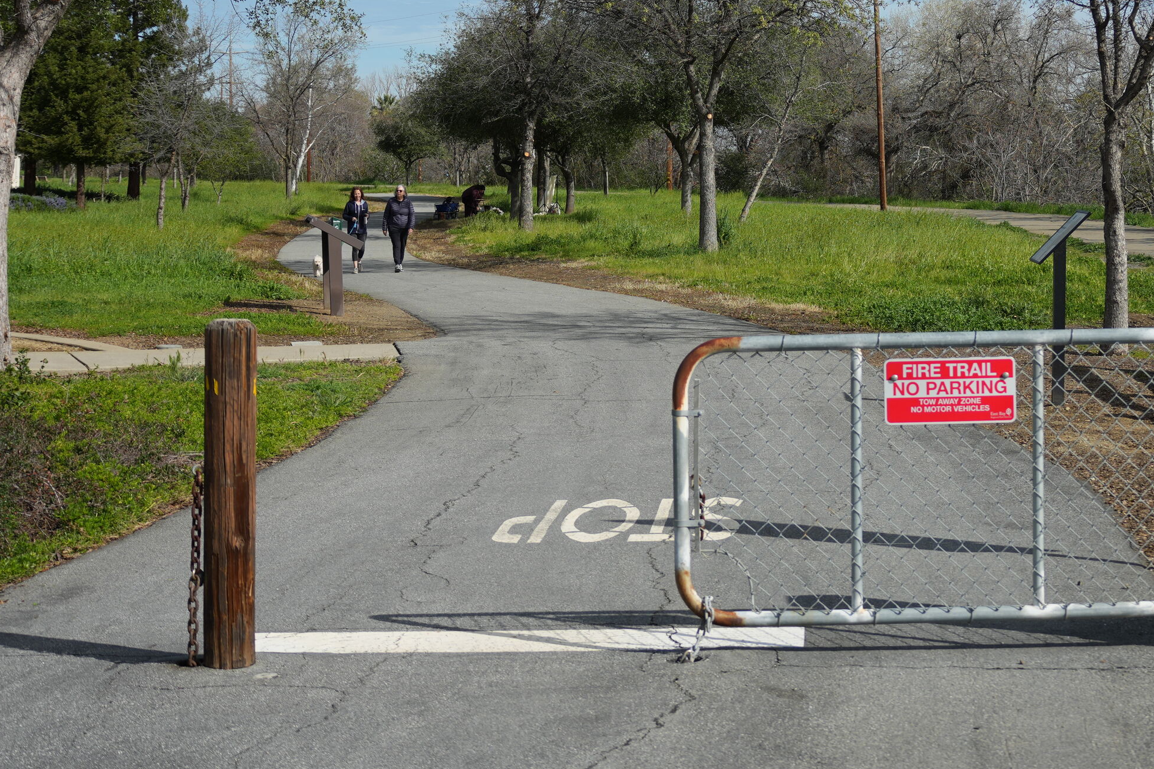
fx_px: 2051
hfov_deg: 30.8
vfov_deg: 21.2
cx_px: 892
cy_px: 251
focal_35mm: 64
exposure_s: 1/1000
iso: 100
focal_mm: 29
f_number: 5
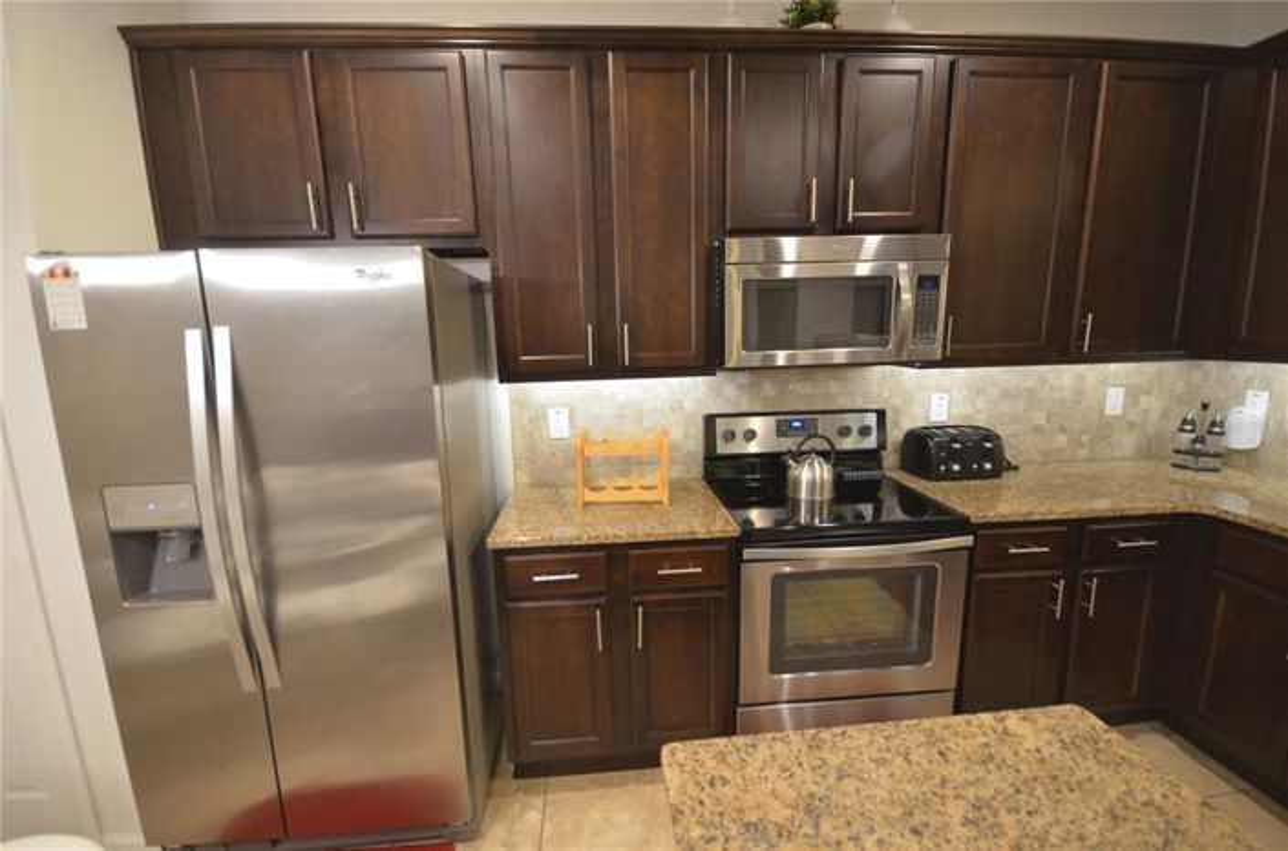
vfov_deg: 77.0
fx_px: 535
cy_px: 426
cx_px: 644
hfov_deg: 100.5
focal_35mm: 15
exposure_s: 1/25
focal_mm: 10
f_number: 4
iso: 1600
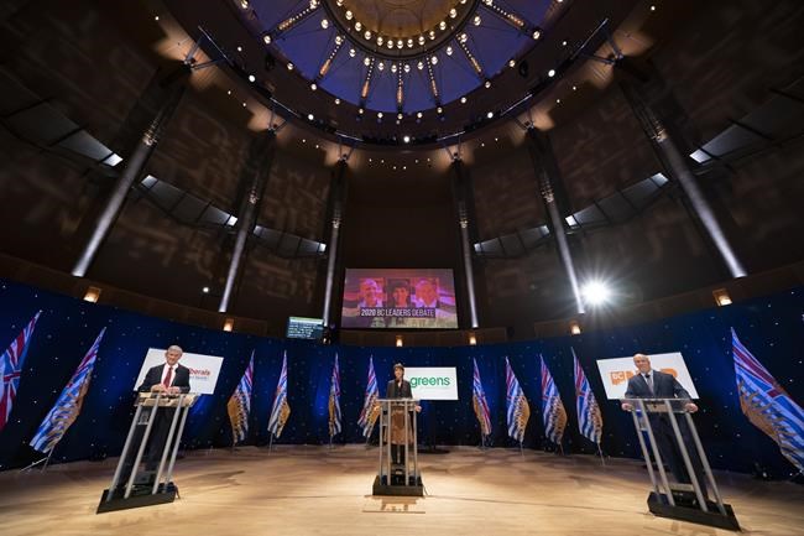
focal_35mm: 12
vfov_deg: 90.0
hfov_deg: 112.6
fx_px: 268
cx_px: 402
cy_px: 268
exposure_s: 1/400
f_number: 2.8
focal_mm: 12
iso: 2000
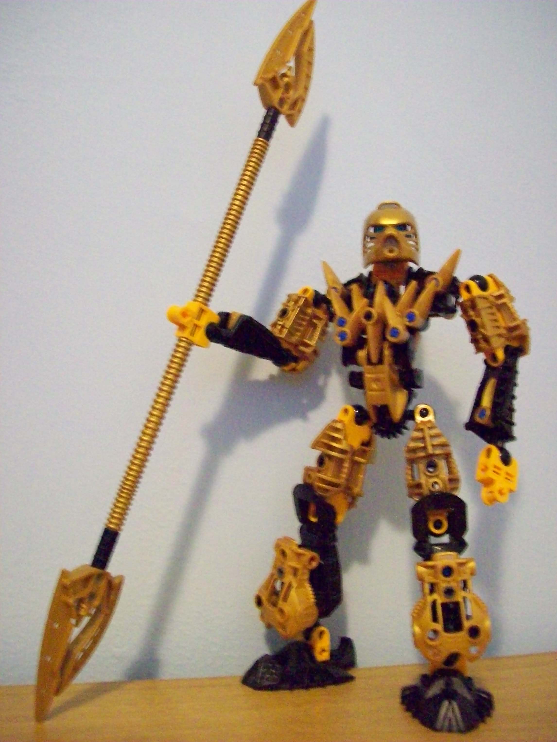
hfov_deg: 39.7
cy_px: 371
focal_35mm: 36
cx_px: 278
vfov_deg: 51.4
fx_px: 772
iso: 800
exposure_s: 1/11.6
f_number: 2.7
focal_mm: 6
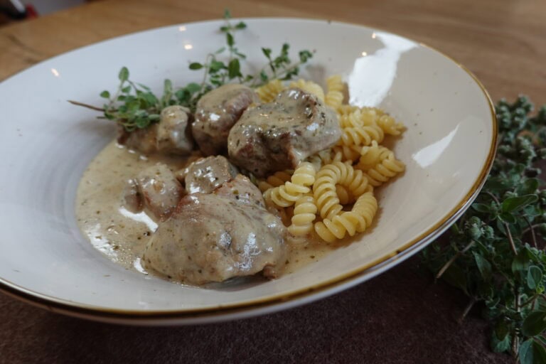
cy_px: 182
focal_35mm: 30
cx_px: 273
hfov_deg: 61.9
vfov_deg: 43.6
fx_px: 455
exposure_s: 1/60
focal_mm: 11.1
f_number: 3.2
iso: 125
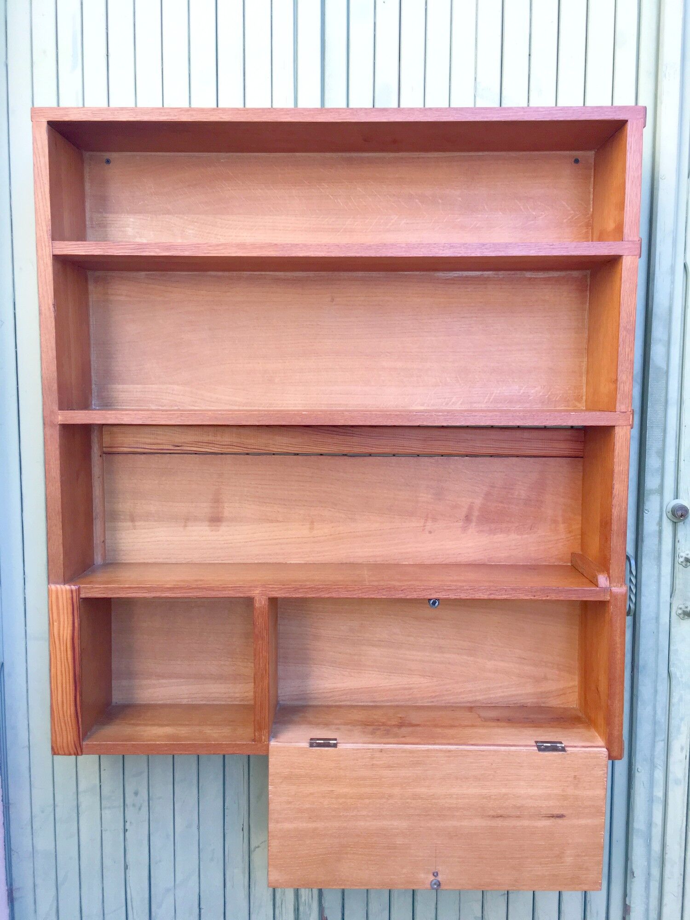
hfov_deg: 48.2
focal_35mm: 29
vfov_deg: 61.7
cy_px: 460
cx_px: 345
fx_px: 771
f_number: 2.2
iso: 40
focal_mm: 4.15
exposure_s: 1/100
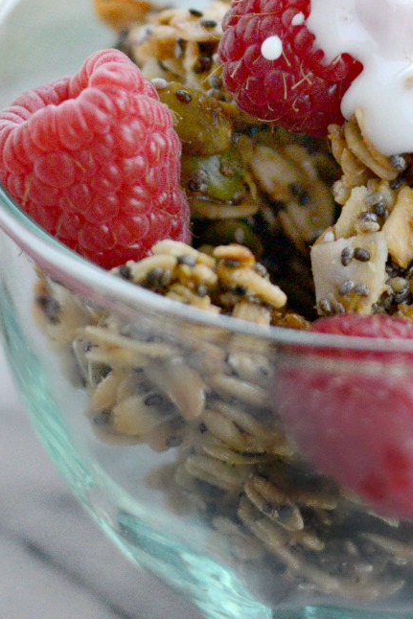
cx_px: 421
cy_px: -50
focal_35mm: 171
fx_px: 2941
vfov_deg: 11.8
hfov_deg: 8.0
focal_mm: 50
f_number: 3.2
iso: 2800
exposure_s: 1/1000
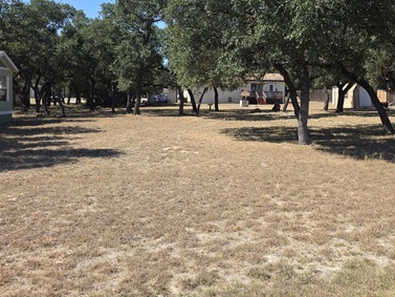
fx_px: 445
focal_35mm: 39
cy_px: 111
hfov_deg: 47.5
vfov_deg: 36.6
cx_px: 239
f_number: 1.7
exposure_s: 1/4145
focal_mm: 6.25
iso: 80
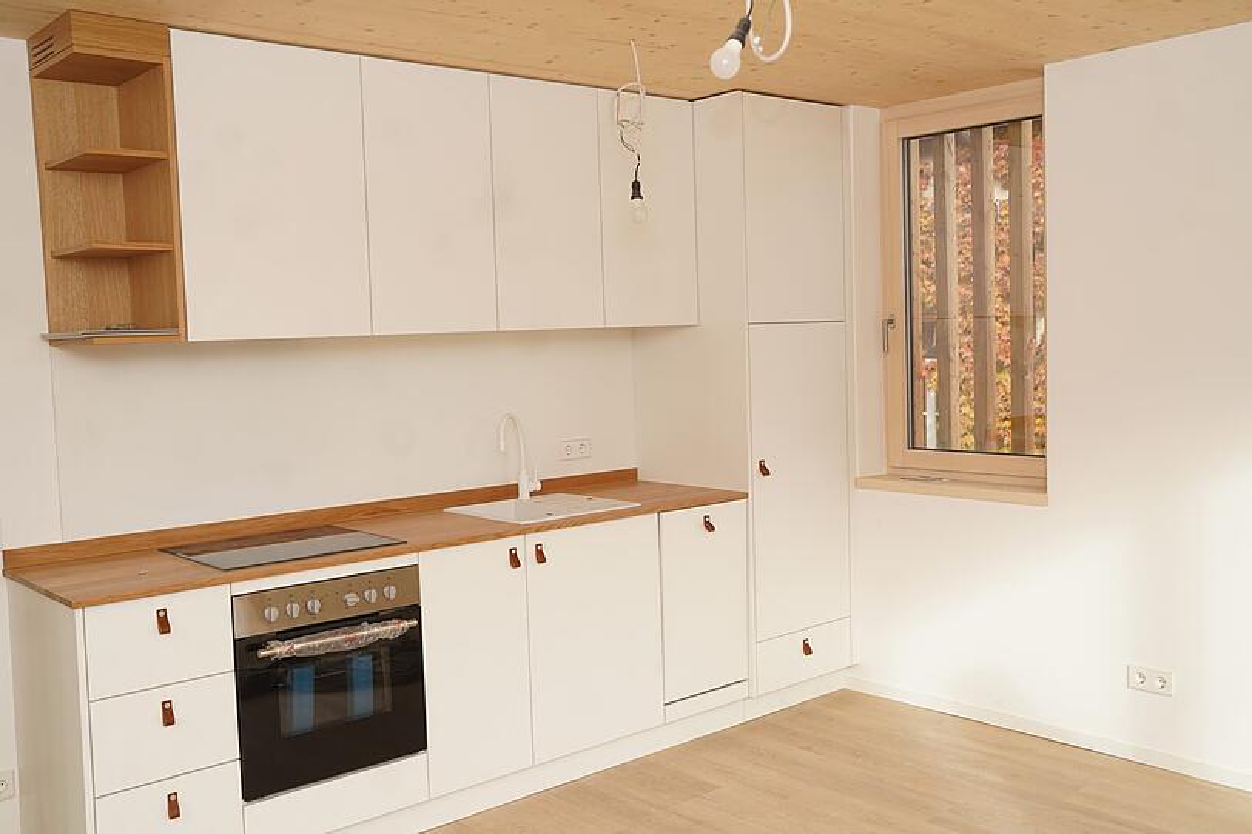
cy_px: 417
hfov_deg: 54.4
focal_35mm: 35
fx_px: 1217
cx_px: 626
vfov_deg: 37.8
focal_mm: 35
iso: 100
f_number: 3.5
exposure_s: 1/200
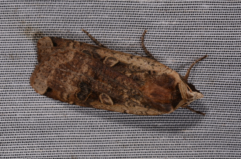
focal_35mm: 128
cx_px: 120
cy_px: 80
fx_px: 851
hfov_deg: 16.1
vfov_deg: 10.7
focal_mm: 85
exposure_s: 1/60
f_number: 22
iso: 100
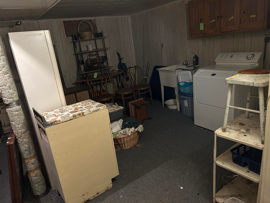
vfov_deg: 53.1
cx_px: 135
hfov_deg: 67.3
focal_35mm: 26
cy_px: 102
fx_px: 203
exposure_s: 1/30
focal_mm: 5.7
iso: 500
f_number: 1.5
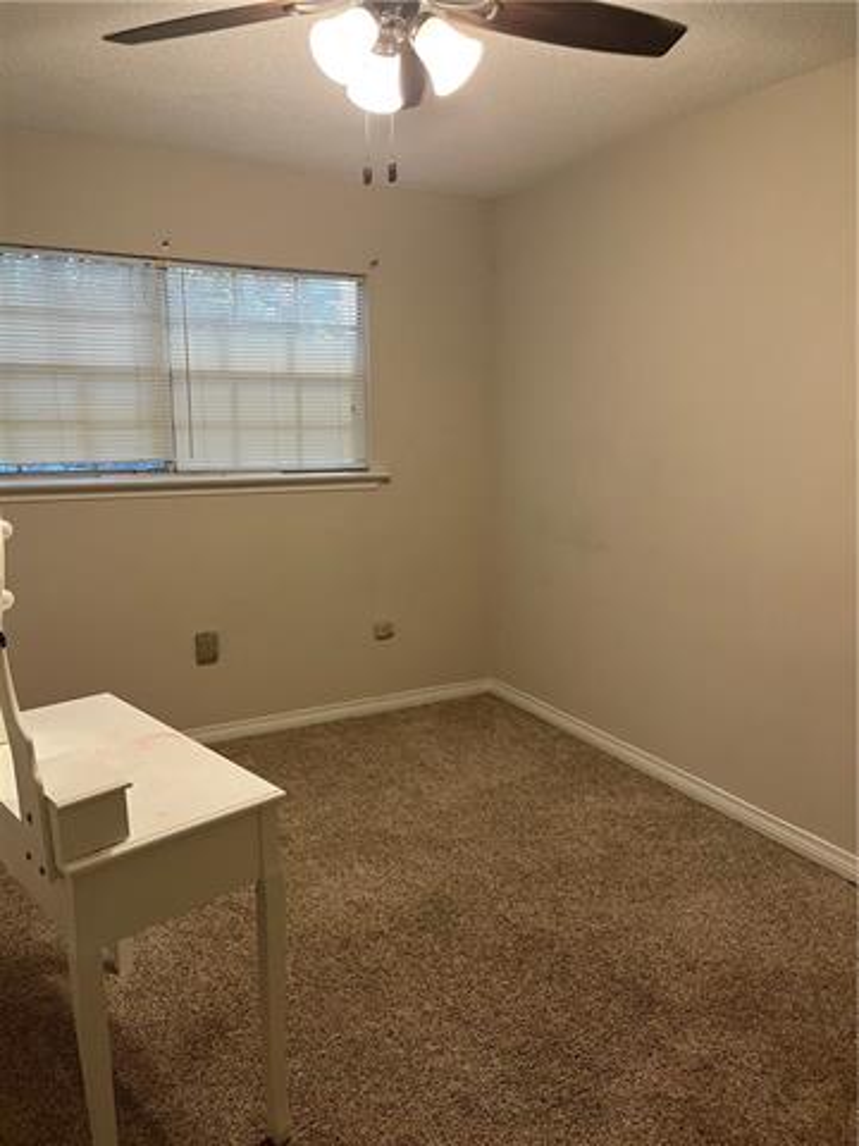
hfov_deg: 53.1
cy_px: 573
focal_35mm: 26
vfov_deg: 67.3
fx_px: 860
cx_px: 430
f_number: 1.6
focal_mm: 5.1
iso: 125
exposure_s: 1/60
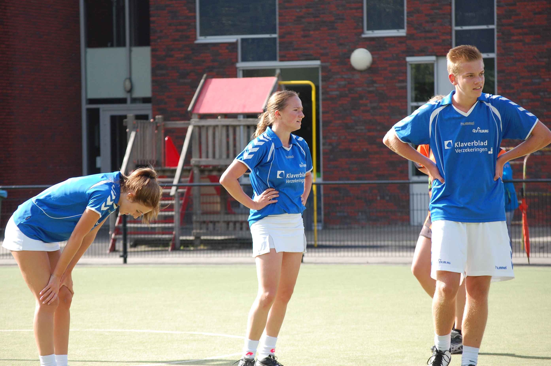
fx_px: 2340
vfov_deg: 9.0
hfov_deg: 13.4
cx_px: 276
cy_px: 183
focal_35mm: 153
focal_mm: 102
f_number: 5.6
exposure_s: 1/500
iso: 360
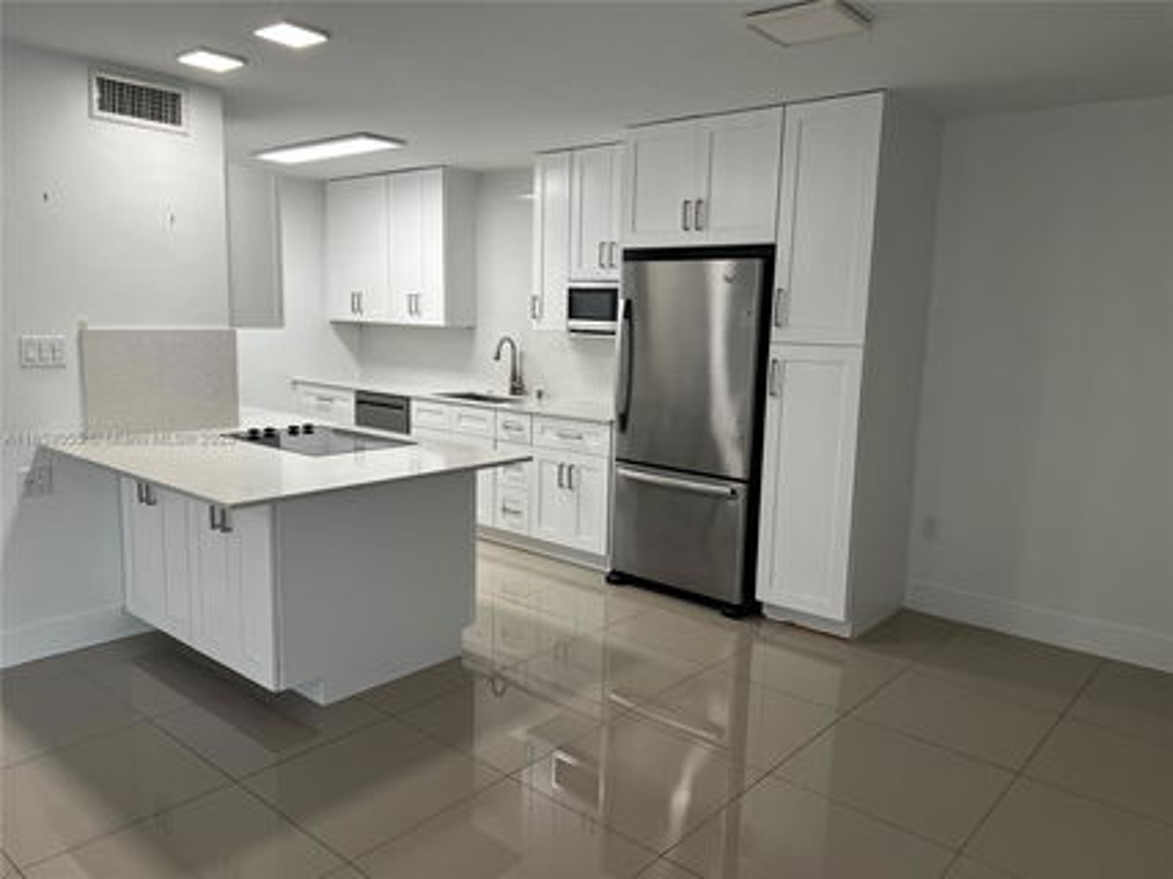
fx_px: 881
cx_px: 586
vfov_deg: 53.0
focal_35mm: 26
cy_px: 440
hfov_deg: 67.3
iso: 80
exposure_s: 1/120
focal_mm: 5.7
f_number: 1.5
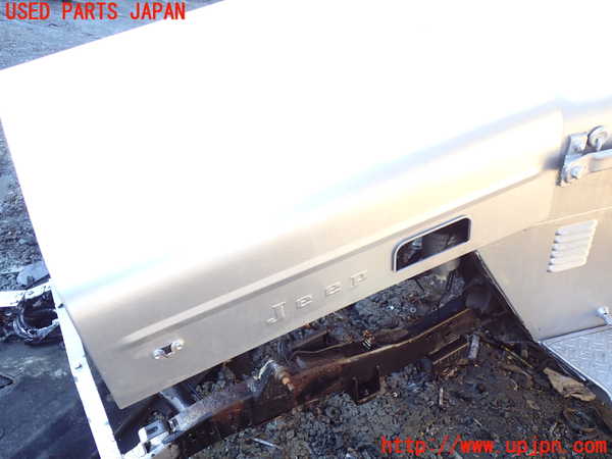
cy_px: 230
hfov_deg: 60.0
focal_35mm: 30
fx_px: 530
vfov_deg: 46.8
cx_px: 306
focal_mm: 5.4
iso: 100
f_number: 2.3
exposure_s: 1/80
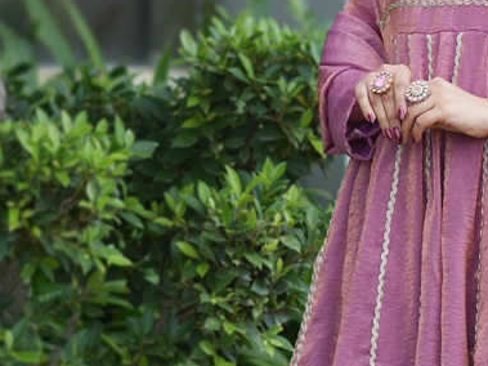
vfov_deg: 4.8
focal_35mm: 312
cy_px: 63
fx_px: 4397
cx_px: 478
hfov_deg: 6.3
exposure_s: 1/640
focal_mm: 55
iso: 160
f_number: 2.8
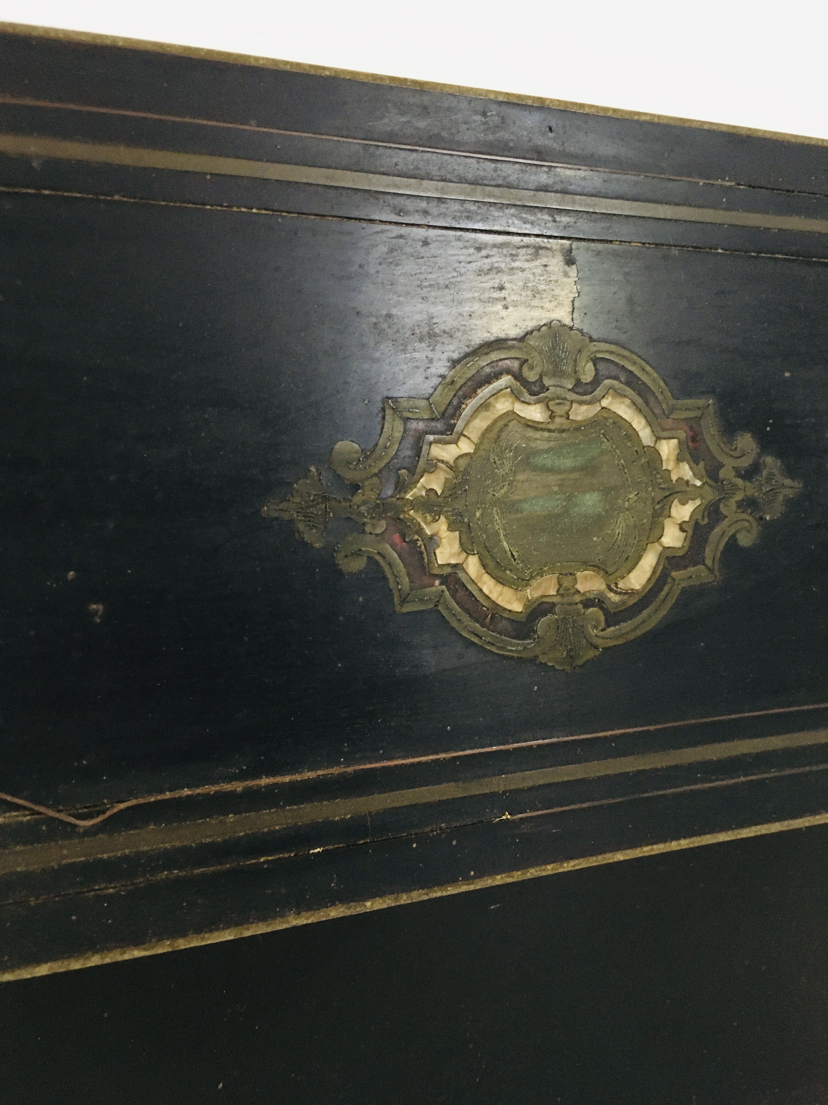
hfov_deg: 48.2
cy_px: 552
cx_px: 414
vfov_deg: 61.7
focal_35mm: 29
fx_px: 925
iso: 200
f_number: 2.2
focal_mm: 4.15
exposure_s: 1/20
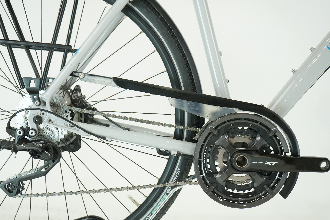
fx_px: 522
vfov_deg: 23.8
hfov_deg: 35.1
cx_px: 165
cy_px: 109
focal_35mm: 57
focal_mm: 56
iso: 1600
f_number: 5.6
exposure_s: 1/200
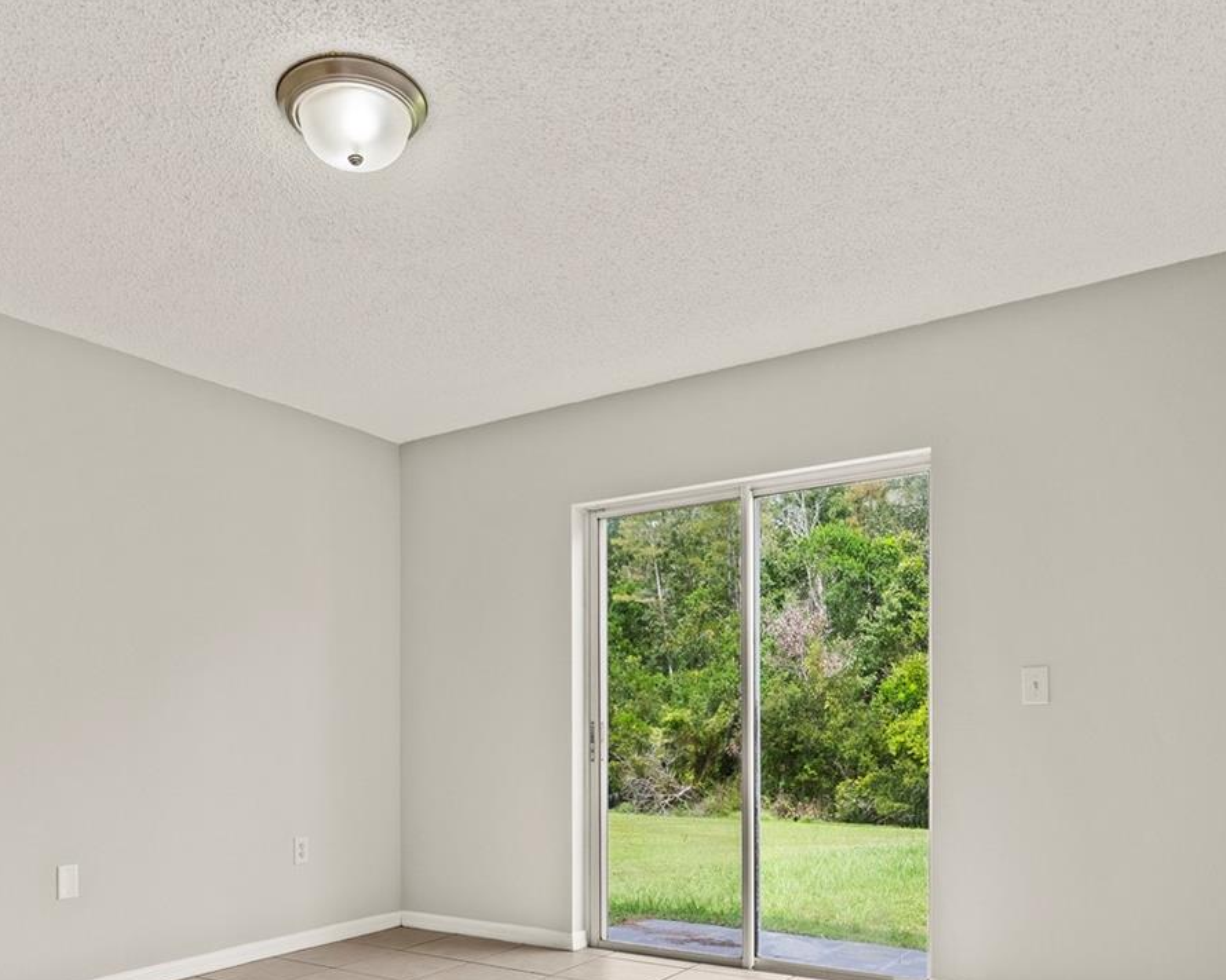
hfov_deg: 63.8
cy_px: 684
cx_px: 523
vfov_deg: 51.8
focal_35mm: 27
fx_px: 980
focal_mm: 16
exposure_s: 1/20
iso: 800
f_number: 9
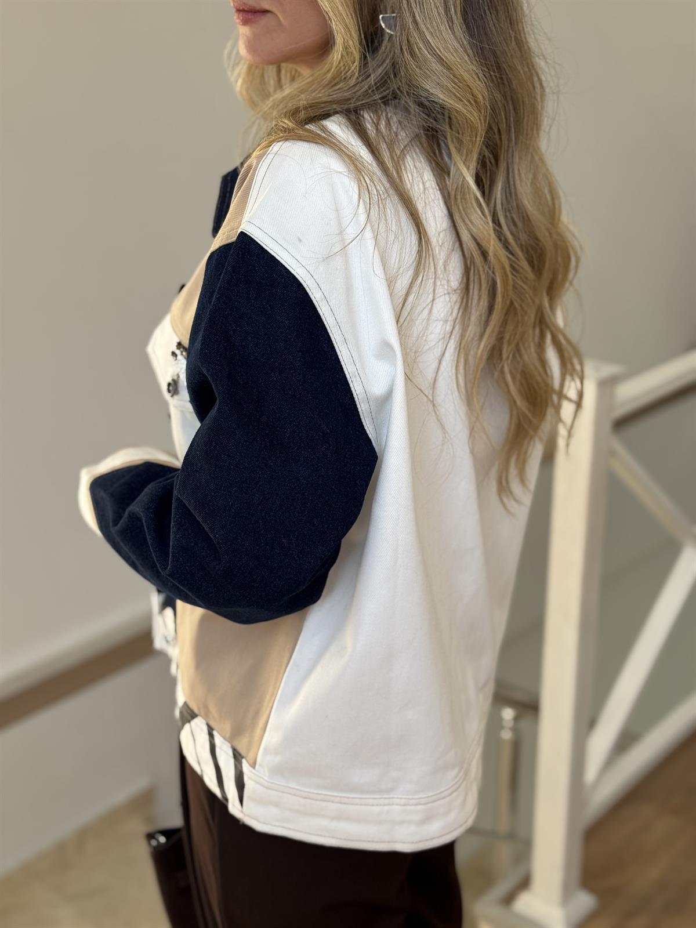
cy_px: 464
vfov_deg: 39.7
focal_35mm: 48
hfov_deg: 30.3
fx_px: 1287
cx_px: 348
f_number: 1.78
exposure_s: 1/347
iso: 64
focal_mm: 6.76
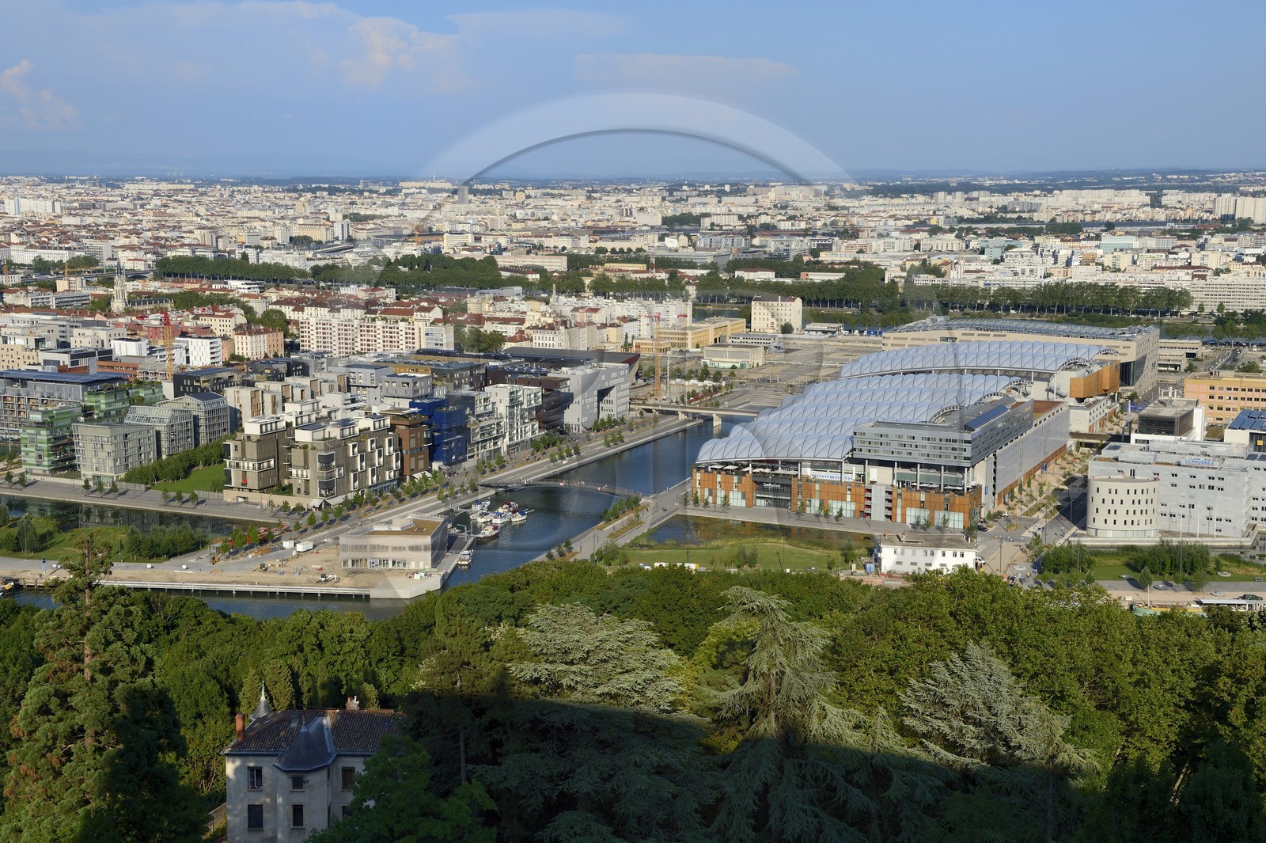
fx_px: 1582
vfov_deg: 29.8
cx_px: 633
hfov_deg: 43.6
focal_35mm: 45
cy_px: 422
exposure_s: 1/320
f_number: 13
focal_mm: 45
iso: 200
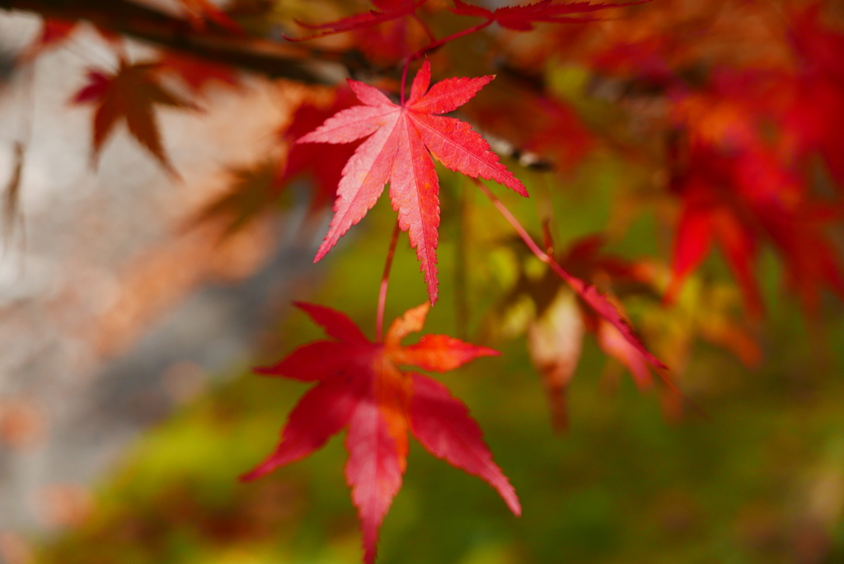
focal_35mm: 70
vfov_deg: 19.5
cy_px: 282
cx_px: 422
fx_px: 1642
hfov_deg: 28.8
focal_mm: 31.5
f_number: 2.8
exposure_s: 1/2000
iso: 200
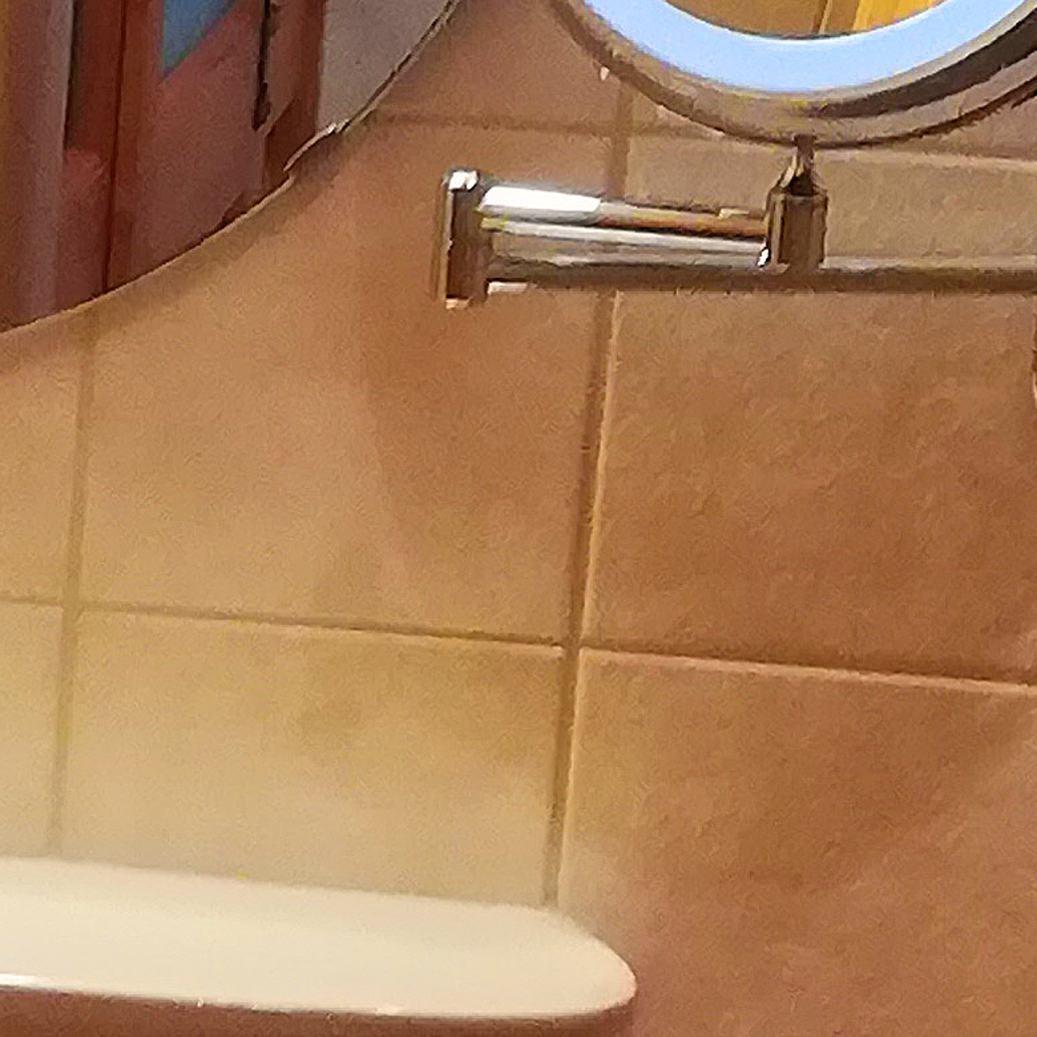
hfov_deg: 9.1
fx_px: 6372
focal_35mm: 188
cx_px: -380
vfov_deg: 9.2
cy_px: 1318
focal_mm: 3.81
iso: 250
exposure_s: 1/33.3
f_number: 2.2
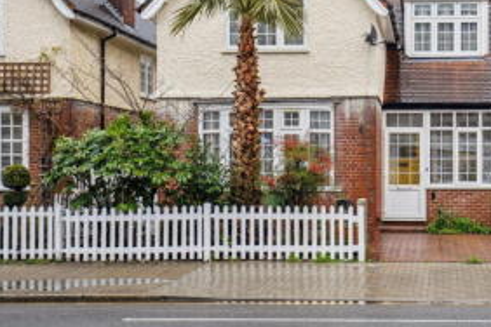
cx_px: 383
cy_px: 76
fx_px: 805
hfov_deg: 33.1
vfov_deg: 22.7
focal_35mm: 59
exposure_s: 1/125
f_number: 4.5
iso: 320
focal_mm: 35
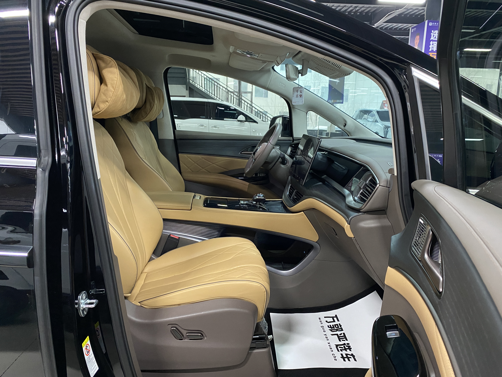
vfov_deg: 53.1
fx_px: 377
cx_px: 251
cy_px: 188
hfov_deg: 67.3
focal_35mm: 26
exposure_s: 1/40
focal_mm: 4.25
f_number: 1.8
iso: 500
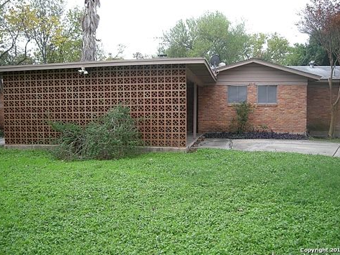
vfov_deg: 39.7
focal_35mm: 36
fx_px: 354
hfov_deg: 51.3
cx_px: 171
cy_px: 129
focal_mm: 5.7
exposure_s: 1/176
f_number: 2.8
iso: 50
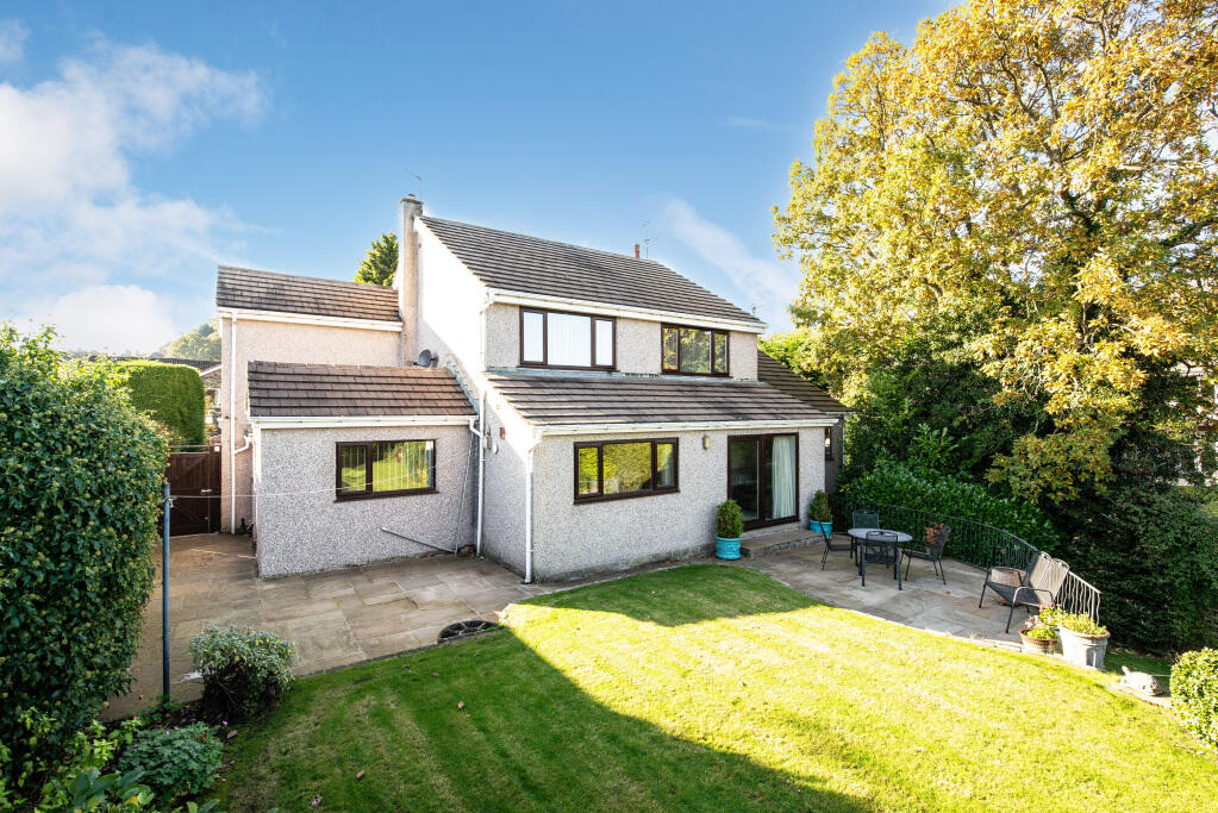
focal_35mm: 15
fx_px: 508
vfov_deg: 77.4
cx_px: 609
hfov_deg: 100.4
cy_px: 406
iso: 800
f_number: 9
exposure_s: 1/250
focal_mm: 15
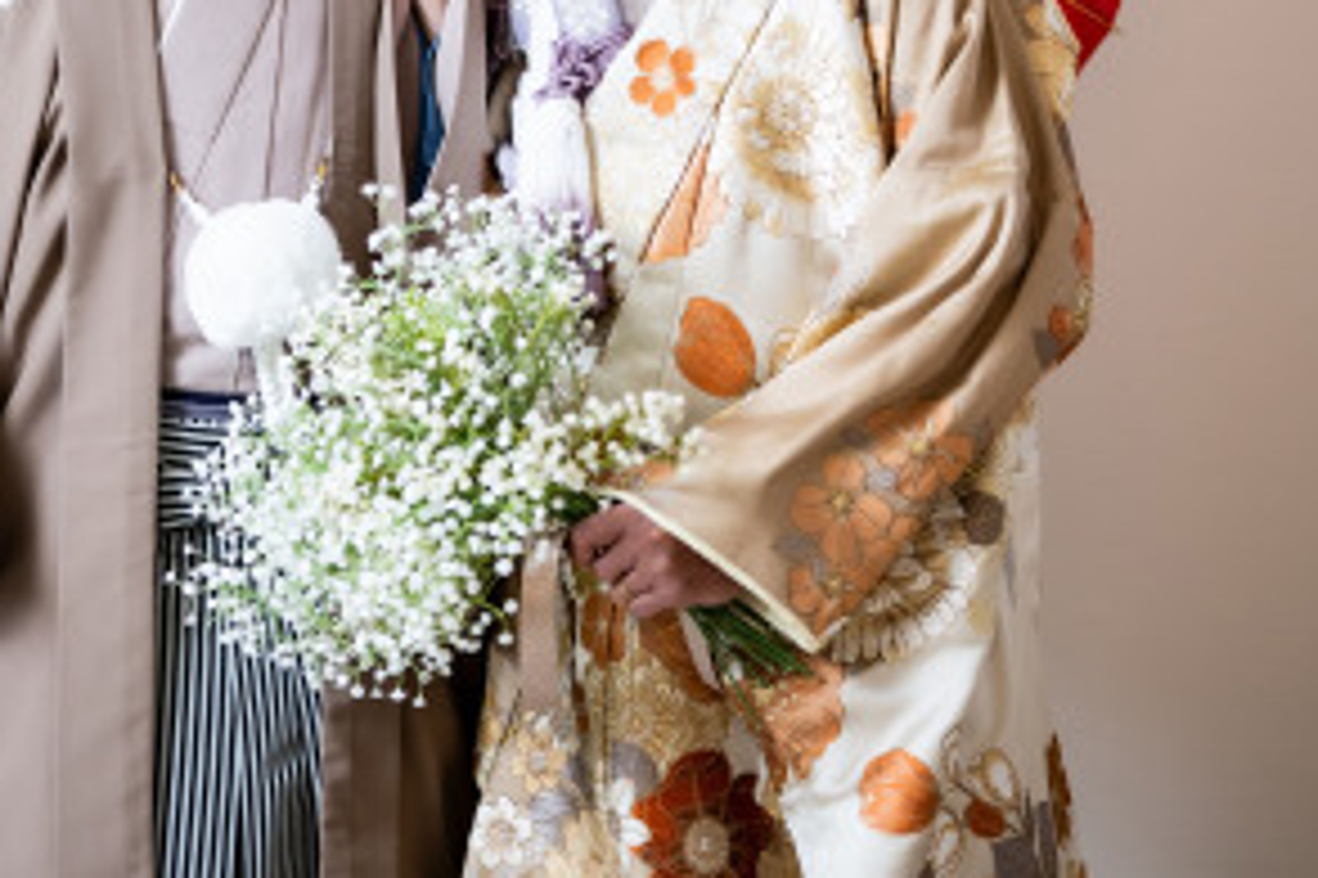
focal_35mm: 232
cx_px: 472
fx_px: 8489
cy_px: -254
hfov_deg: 8.9
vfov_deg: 5.9
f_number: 1.8
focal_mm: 85
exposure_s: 1/80
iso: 200
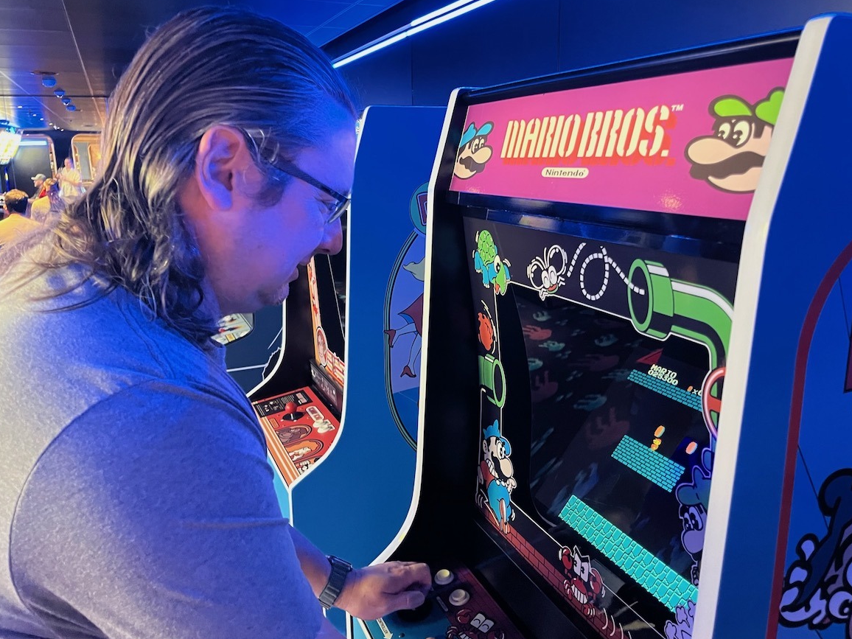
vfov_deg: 51.3
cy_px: 309
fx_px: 665
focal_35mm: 27
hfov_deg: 65.3
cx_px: 436
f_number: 1.6
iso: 640
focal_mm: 5.1
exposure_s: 1/30
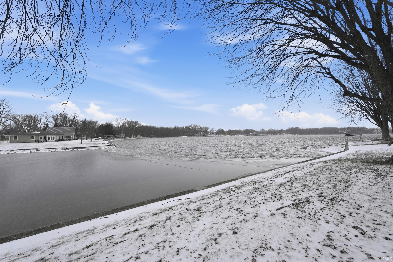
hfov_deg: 100.4
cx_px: 196
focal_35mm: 15
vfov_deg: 77.3
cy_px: 131
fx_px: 164
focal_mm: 10
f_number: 4
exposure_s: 1/3200
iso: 800
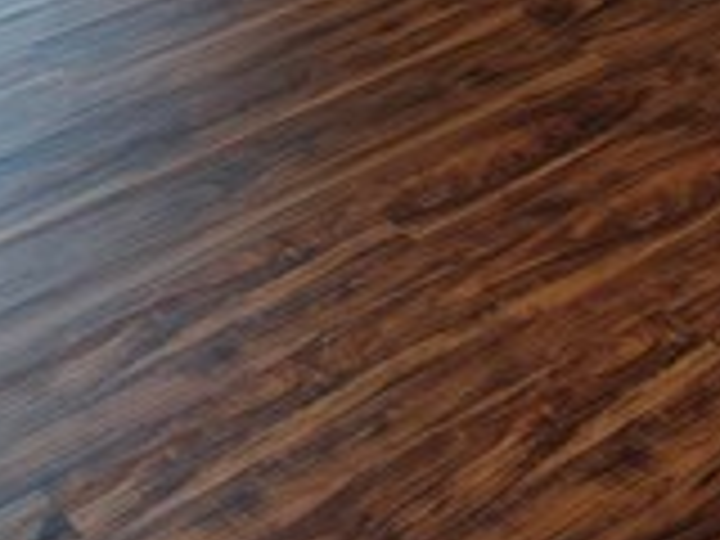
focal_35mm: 96
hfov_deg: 20.0
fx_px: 1997
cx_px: 675
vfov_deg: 13.2
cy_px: -549
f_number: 2
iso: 200
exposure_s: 1/120
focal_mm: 2.3
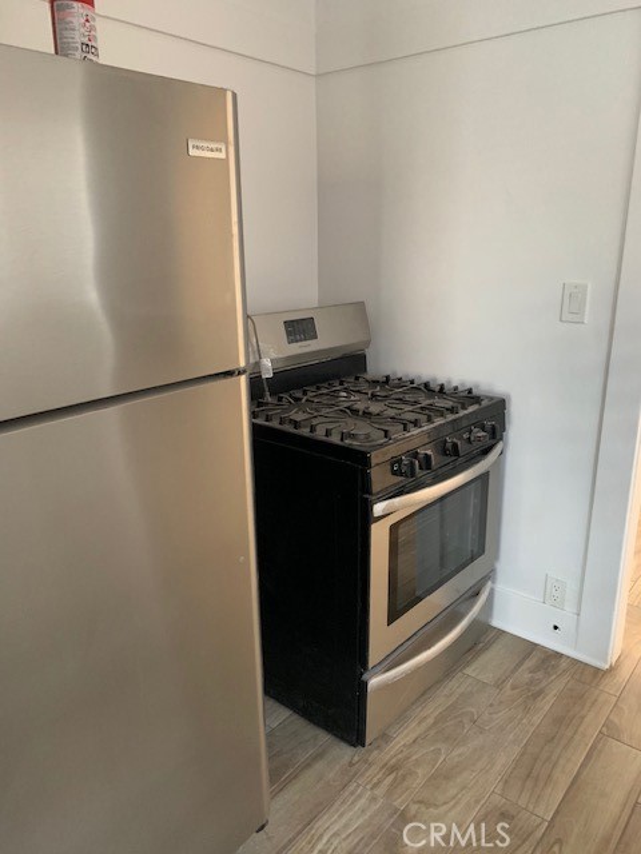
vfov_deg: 67.3
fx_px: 642
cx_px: 320
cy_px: 427
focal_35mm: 26
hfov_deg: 53.1
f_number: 1.8
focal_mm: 4.25
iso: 400
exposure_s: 1/40
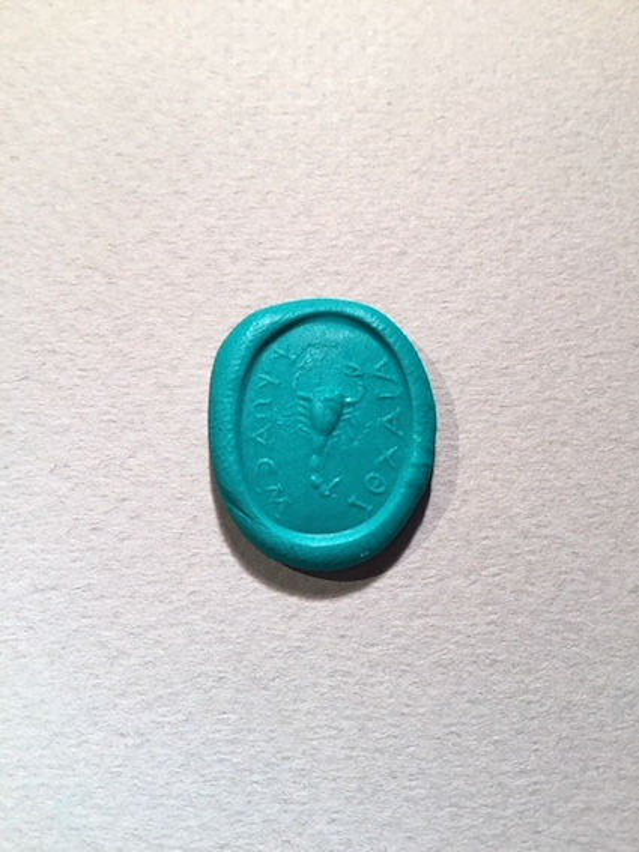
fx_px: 763
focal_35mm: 31
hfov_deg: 45.4
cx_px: 320
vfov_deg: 58.4
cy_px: 426
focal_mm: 3.3
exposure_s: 1/50
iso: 32
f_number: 2.4
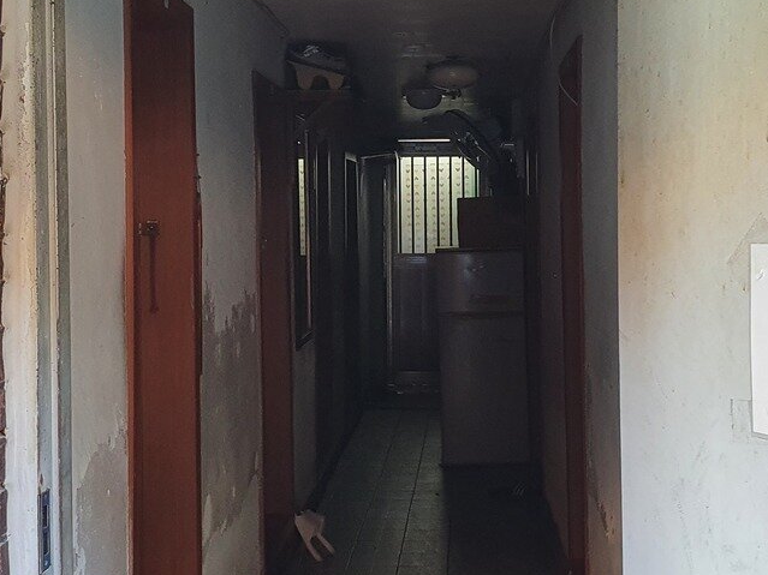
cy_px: 295
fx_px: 1264
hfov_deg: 33.8
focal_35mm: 57
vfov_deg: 25.6
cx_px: 387
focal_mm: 4.32
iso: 160
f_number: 2.4
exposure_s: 1/60
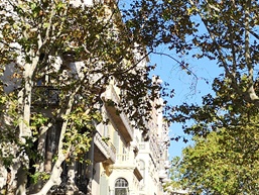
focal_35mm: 84
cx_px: 160
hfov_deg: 23.2
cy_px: 110
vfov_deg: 17.6
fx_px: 629
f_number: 1.8
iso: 50
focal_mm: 3.95
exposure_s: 1/1045
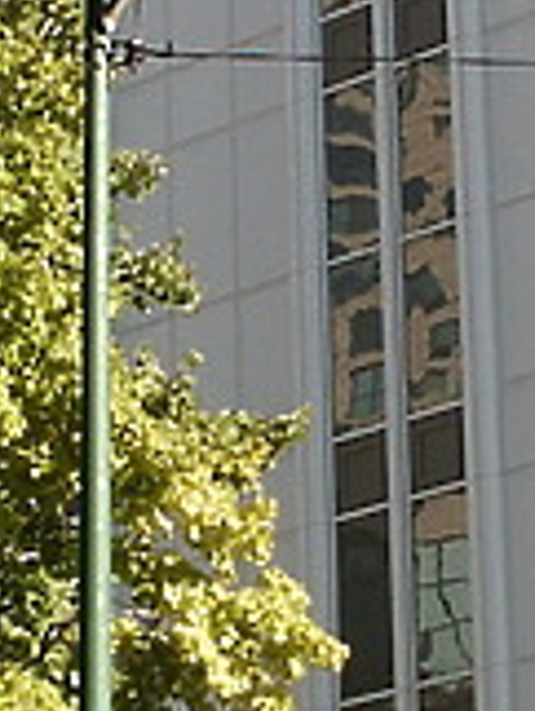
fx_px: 4034
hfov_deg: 7.6
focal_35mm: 196
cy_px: 146
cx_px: 197
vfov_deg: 10.1
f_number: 6.7
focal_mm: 7.18
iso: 64
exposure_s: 1/90
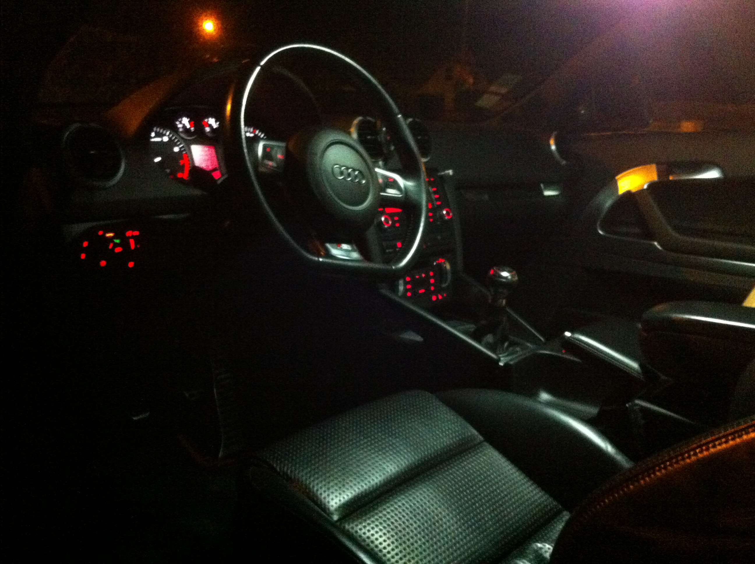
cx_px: 378
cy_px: 282
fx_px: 762
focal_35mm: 35
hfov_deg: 52.7
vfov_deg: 40.6
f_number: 2.8
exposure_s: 1/15
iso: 1000
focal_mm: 3.85
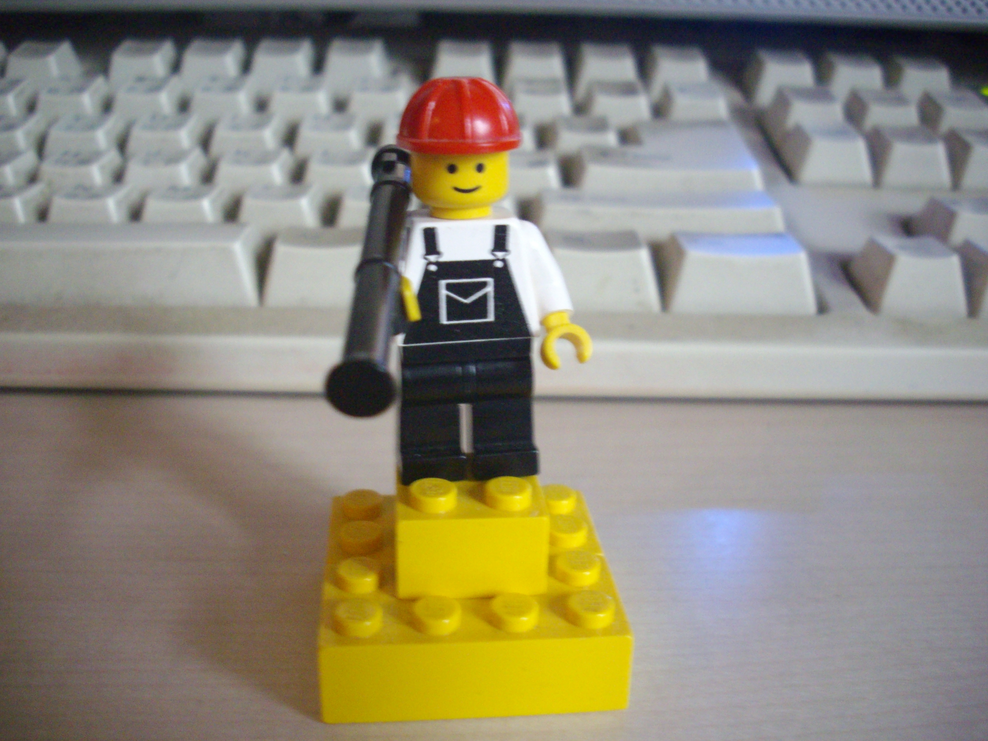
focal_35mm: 37
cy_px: 370
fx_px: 1056
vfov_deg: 38.7
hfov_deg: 50.1
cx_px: 494
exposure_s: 1/6
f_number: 2.8
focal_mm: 6.2
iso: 400
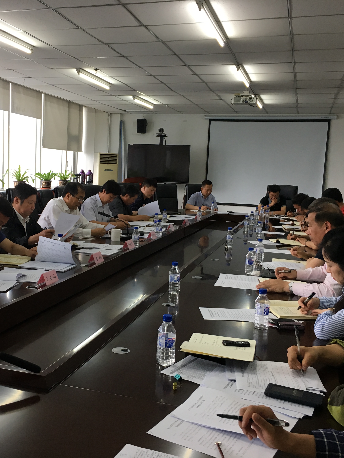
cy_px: 228
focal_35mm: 39
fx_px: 517
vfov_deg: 47.9
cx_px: 123
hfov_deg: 36.5
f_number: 2.2
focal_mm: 4.15
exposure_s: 1/33
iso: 32
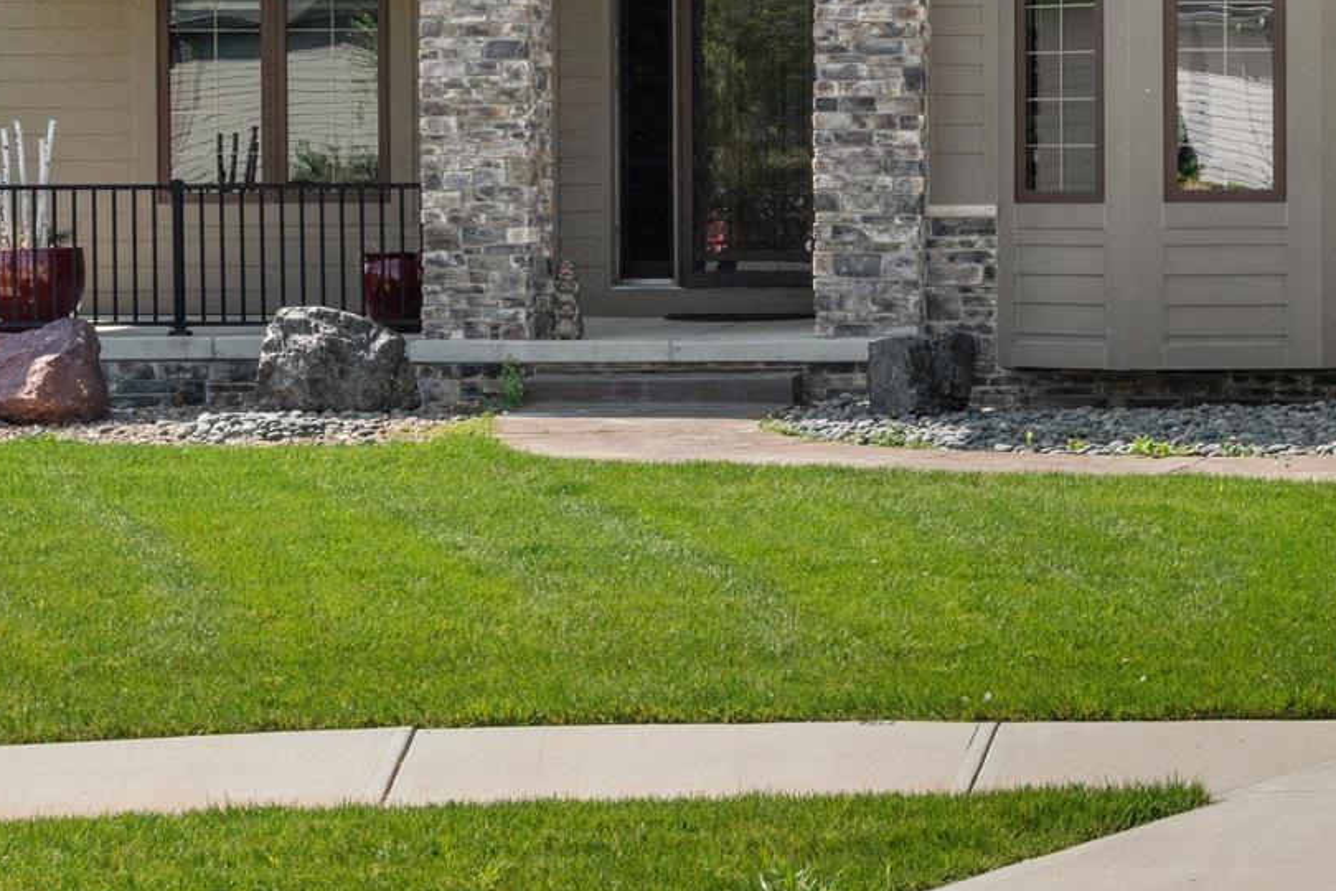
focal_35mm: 108
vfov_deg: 12.4
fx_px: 4008
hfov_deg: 18.1
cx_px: 1569
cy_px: -199
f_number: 9
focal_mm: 35
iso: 400
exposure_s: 1/640
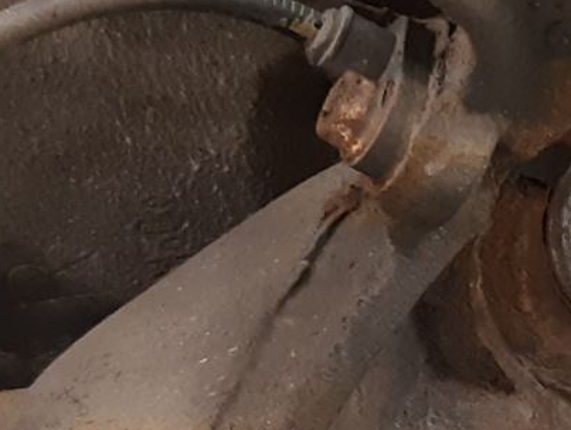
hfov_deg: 14.6
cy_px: 109
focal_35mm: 132
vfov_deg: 11.2
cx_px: 597
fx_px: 2179
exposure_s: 1/50
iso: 200
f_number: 1.7
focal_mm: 3.93
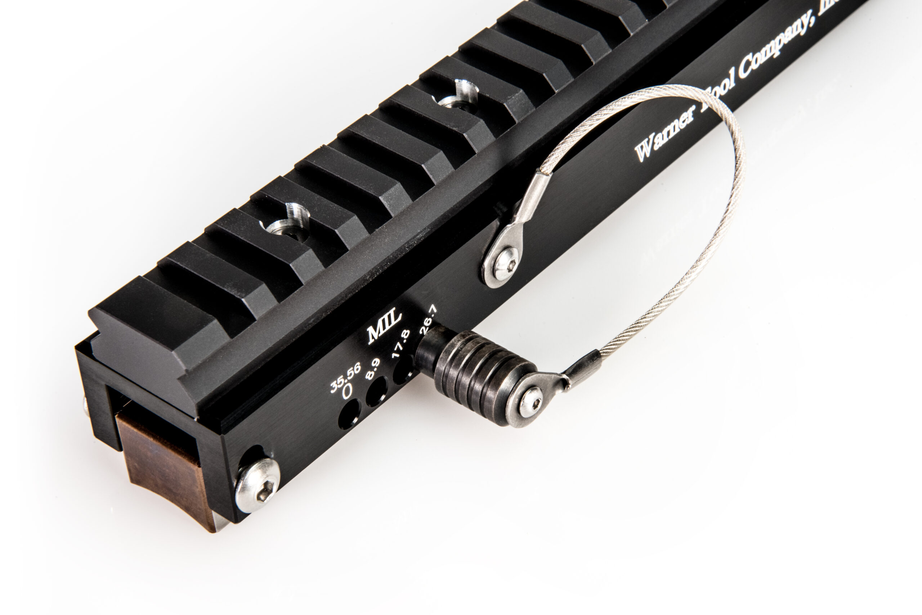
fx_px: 3074
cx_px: 461
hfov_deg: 17.1
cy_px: 308
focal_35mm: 120
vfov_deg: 11.4
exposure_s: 1/15
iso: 1000
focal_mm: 120
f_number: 22
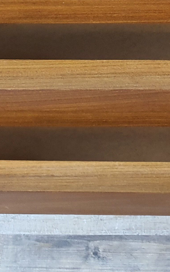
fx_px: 675
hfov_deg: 14.0
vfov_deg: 21.4
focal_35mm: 91
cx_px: 195
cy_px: -45
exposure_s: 1/50
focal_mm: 4.3
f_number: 2.4
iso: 400
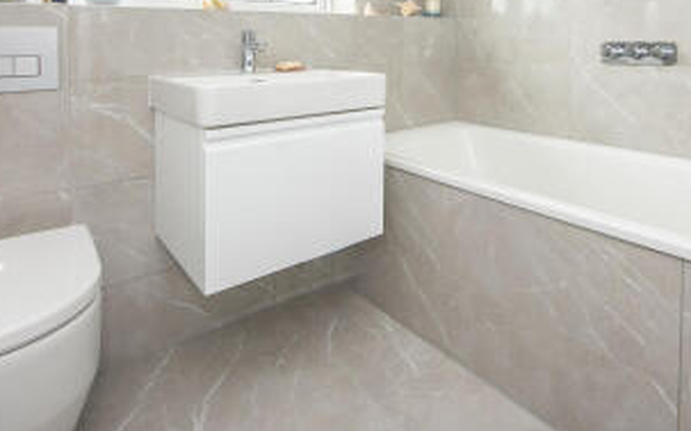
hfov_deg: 74.3
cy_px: 72
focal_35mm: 24
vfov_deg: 47.5
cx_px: 399
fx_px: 452
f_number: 6.3
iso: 400
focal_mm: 15
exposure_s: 1/50
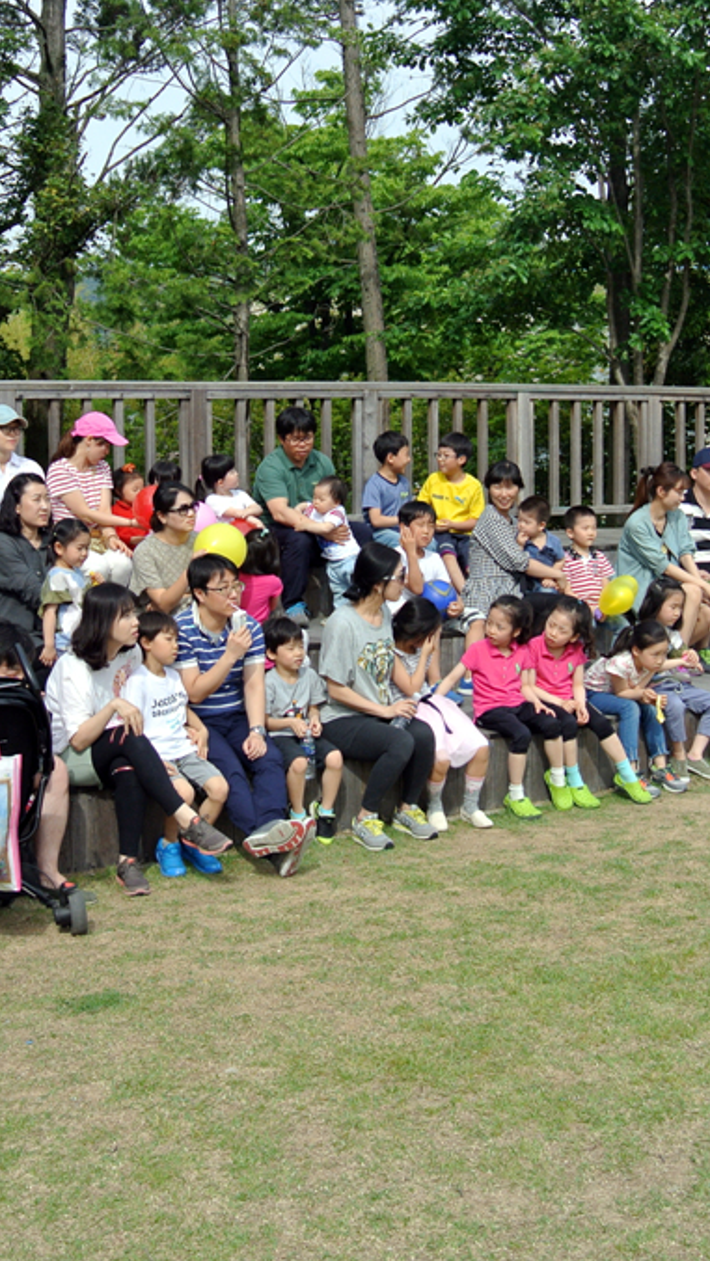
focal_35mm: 46
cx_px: 319
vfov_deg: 44.6
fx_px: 1539
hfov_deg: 26.0
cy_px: 630
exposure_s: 1/800
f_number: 3.5
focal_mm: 11
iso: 100
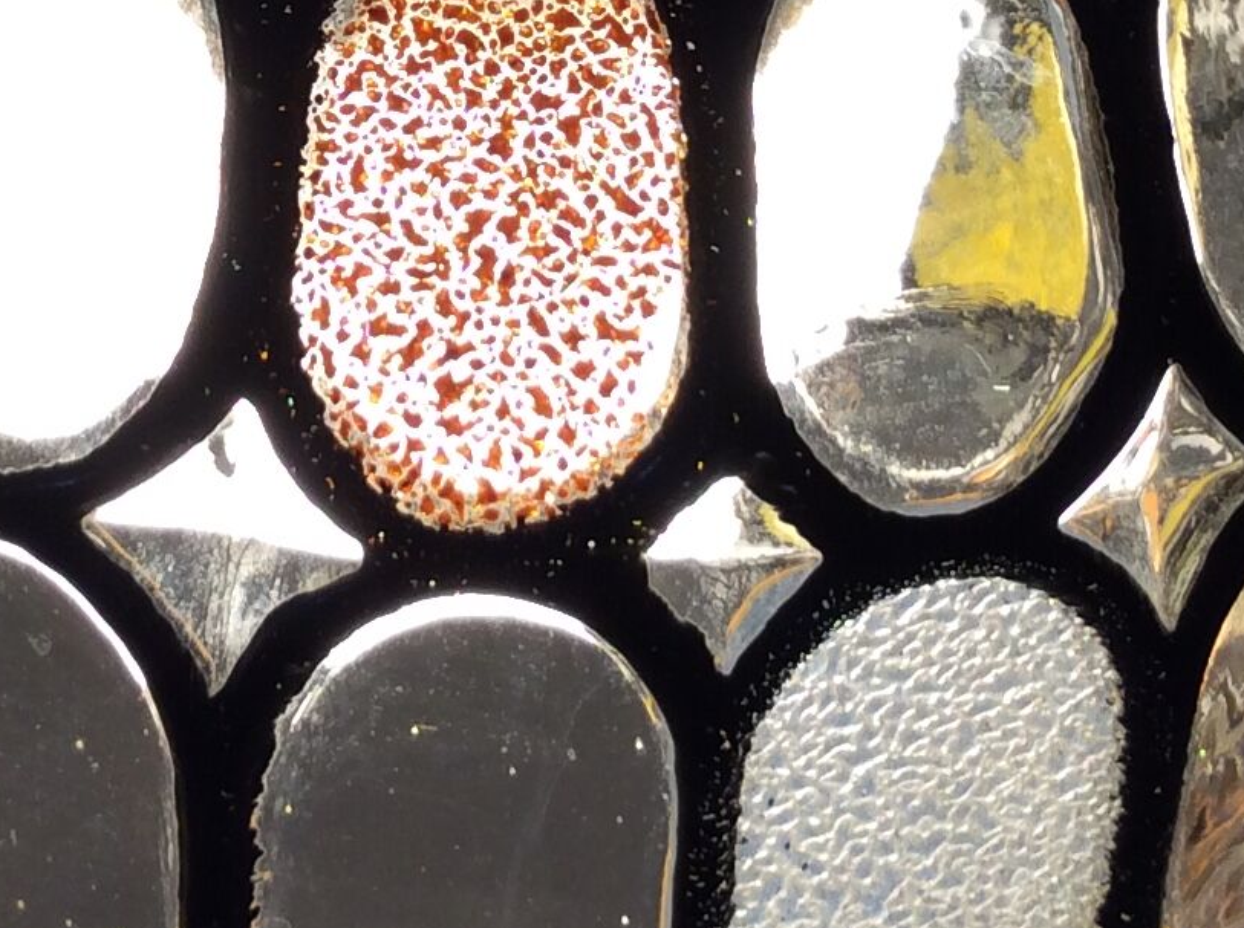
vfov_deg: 14.3
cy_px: 34
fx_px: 3660
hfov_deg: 19.2
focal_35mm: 102
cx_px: 422
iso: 32
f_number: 2.4
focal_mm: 3.3
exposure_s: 1/168
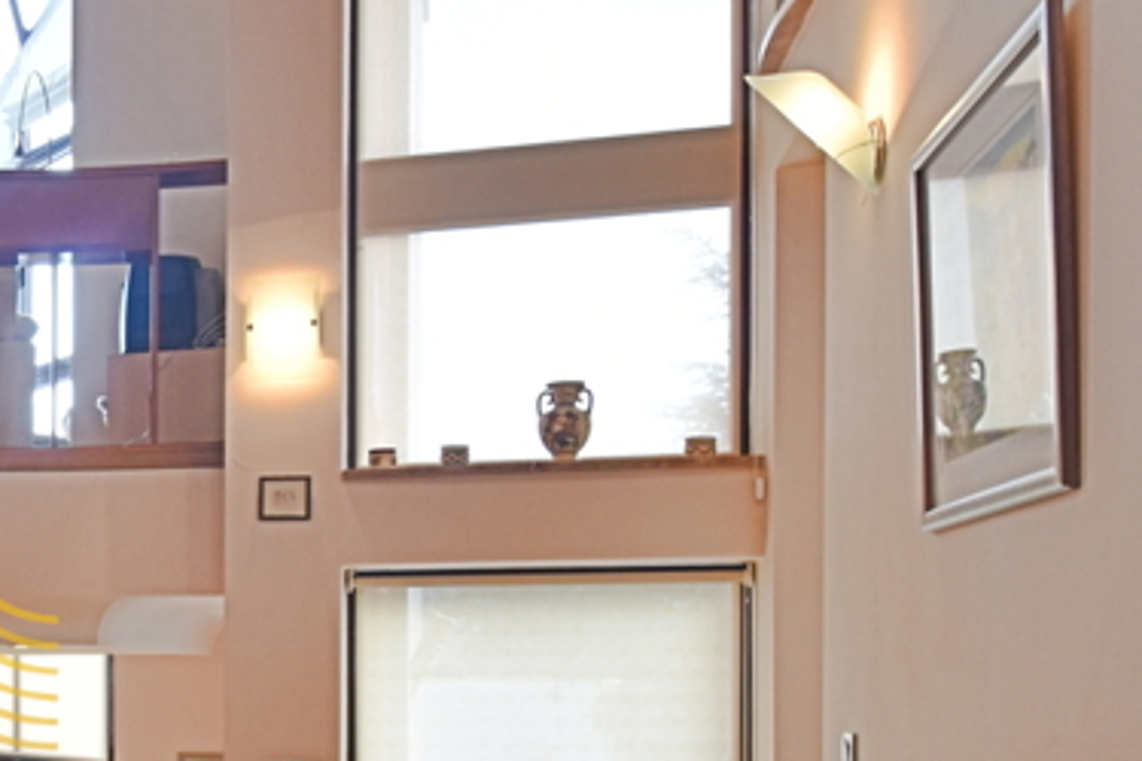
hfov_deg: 35.8
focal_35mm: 48
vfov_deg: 27.1
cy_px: 685
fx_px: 1523
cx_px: -76
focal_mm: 10
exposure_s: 1/30
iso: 160
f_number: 4.5
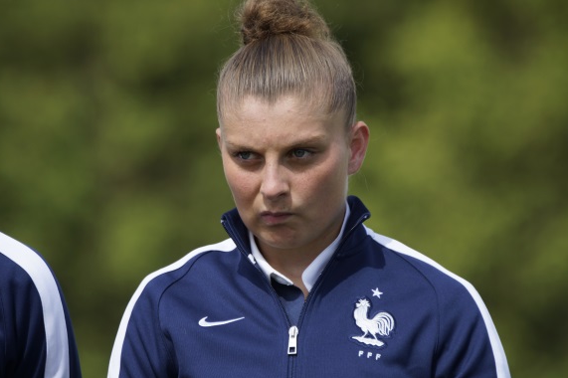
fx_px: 9950
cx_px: 288
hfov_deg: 3.3
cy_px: 183
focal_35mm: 631
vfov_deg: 2.2
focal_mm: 400
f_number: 5.6
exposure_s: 1/500
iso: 100
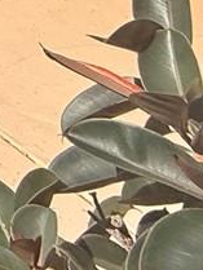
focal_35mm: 107
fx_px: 836
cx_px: -668
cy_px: -360
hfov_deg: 7.5
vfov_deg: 13.7
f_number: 2.2
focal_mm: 2.22
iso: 64
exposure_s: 1/888
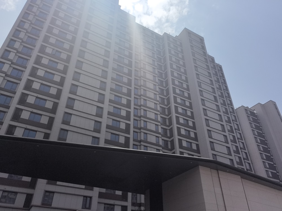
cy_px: 106
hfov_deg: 65.3
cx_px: 141
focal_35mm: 27
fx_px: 220
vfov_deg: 51.4
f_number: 2
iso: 50
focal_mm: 5.75
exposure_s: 1/12195
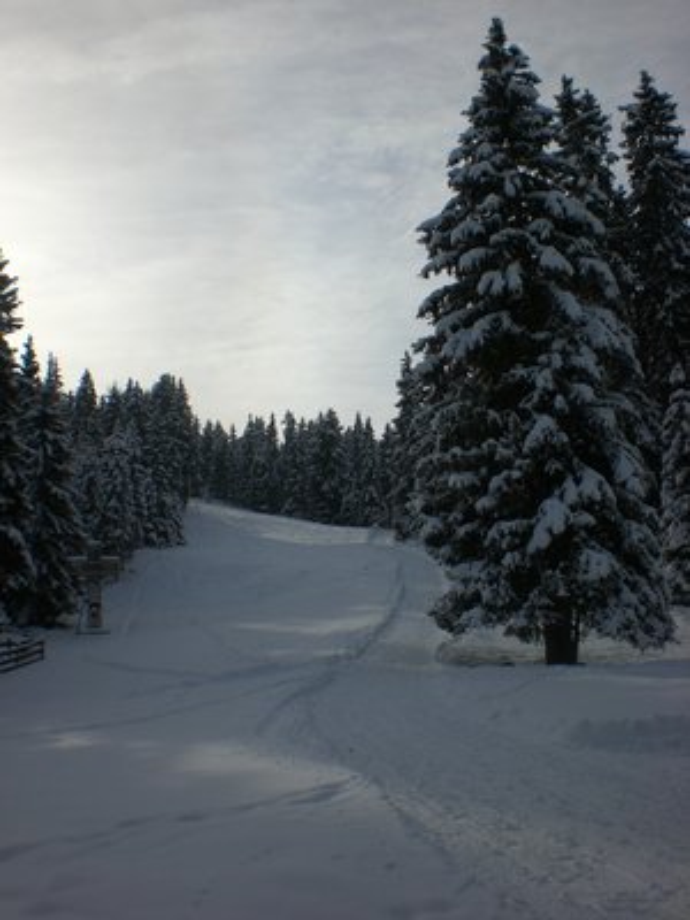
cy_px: 460
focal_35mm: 38
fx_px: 1010
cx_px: 345
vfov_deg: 49.0
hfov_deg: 37.7
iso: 50
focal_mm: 6.3
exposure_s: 1/1250
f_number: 4.4
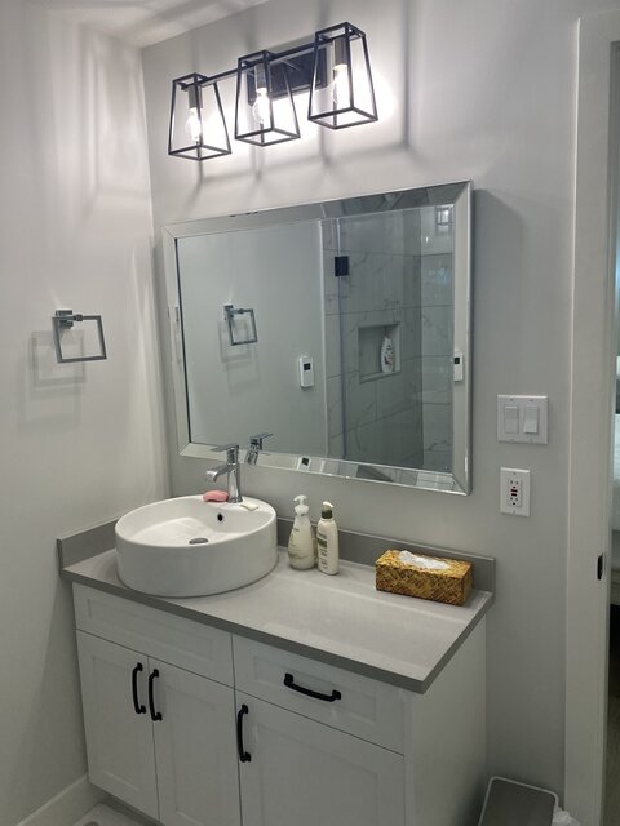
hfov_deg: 53.1
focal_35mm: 26
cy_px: 413
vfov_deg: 67.3
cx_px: 310
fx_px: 621
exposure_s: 1/120
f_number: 1.8
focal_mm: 4.25
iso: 100
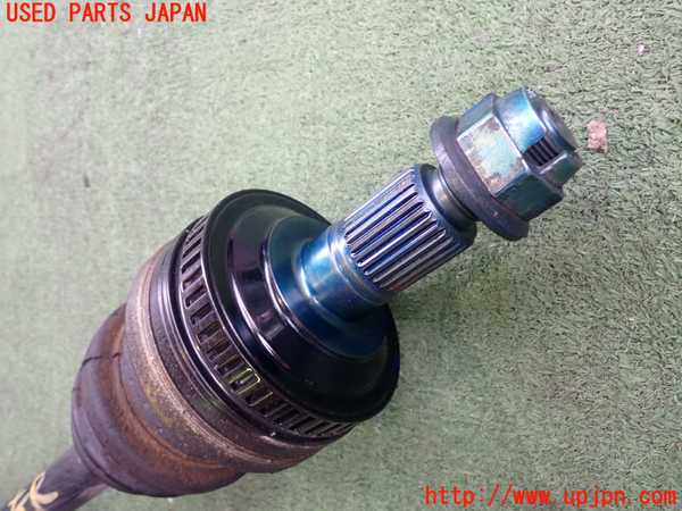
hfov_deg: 60.0
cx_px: 341
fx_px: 591
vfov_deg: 46.8
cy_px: 256
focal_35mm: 30
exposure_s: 1/40
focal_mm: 5.4
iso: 200
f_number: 2.3
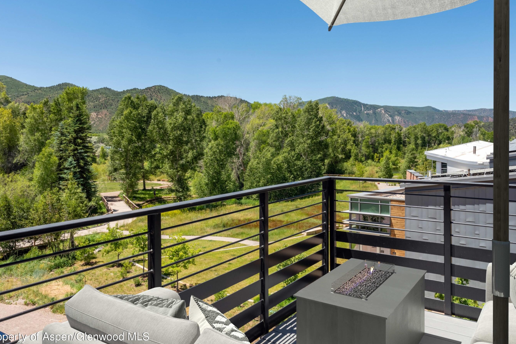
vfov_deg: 47.0
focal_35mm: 28
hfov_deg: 66.2
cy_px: 161
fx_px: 395
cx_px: 239
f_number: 11
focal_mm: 24.5
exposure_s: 1/2000
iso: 100
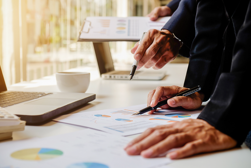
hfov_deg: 32.9
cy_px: 84
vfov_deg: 22.3
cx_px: 126
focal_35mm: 61
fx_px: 425
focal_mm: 40.7
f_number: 4.5
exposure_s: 1/180
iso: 200
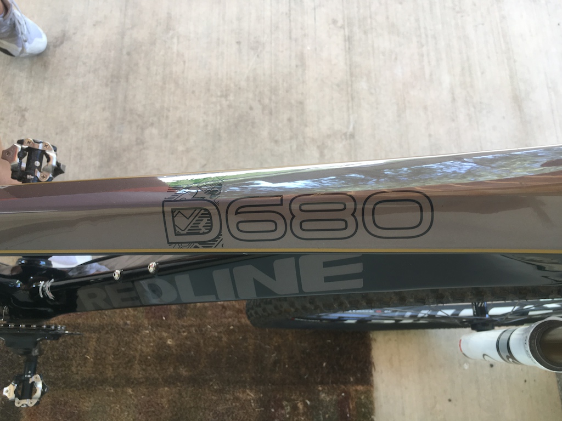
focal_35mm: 29
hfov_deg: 61.7
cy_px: 210
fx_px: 471
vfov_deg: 48.2
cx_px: 281
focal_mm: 4.15
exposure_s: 1/60
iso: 32
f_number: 2.2
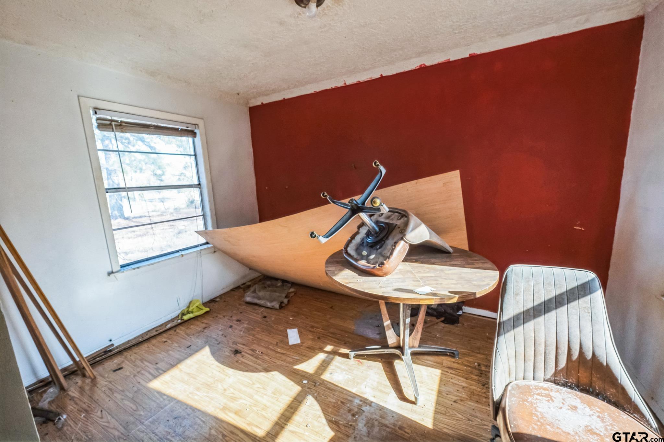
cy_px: 221
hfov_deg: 104.3
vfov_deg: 81.2
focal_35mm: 14
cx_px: 332
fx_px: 258
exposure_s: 1/100
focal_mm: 14
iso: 1400
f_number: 11
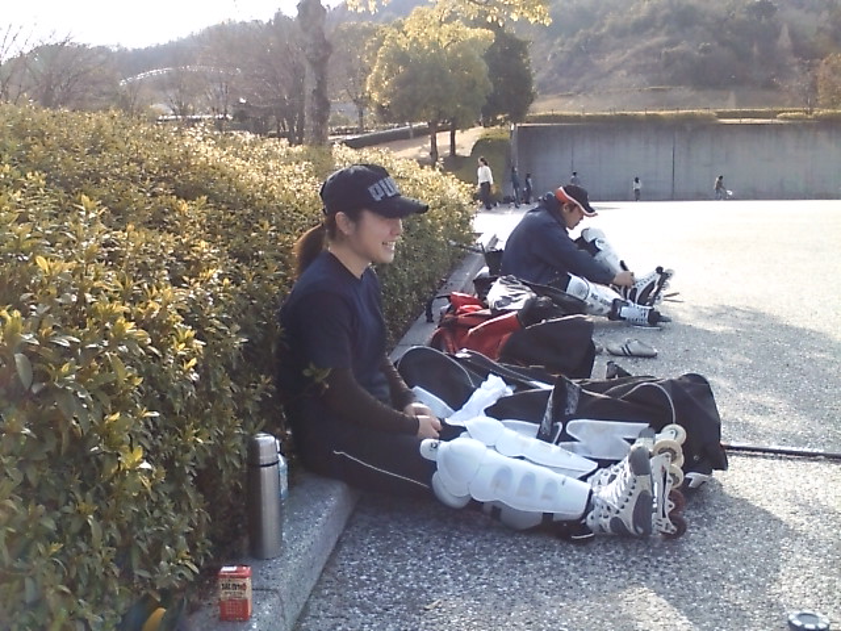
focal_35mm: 29
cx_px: 420
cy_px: 316
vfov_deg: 48.2
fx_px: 705
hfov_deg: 61.7
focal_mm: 3.73
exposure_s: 1/250
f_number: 3.5
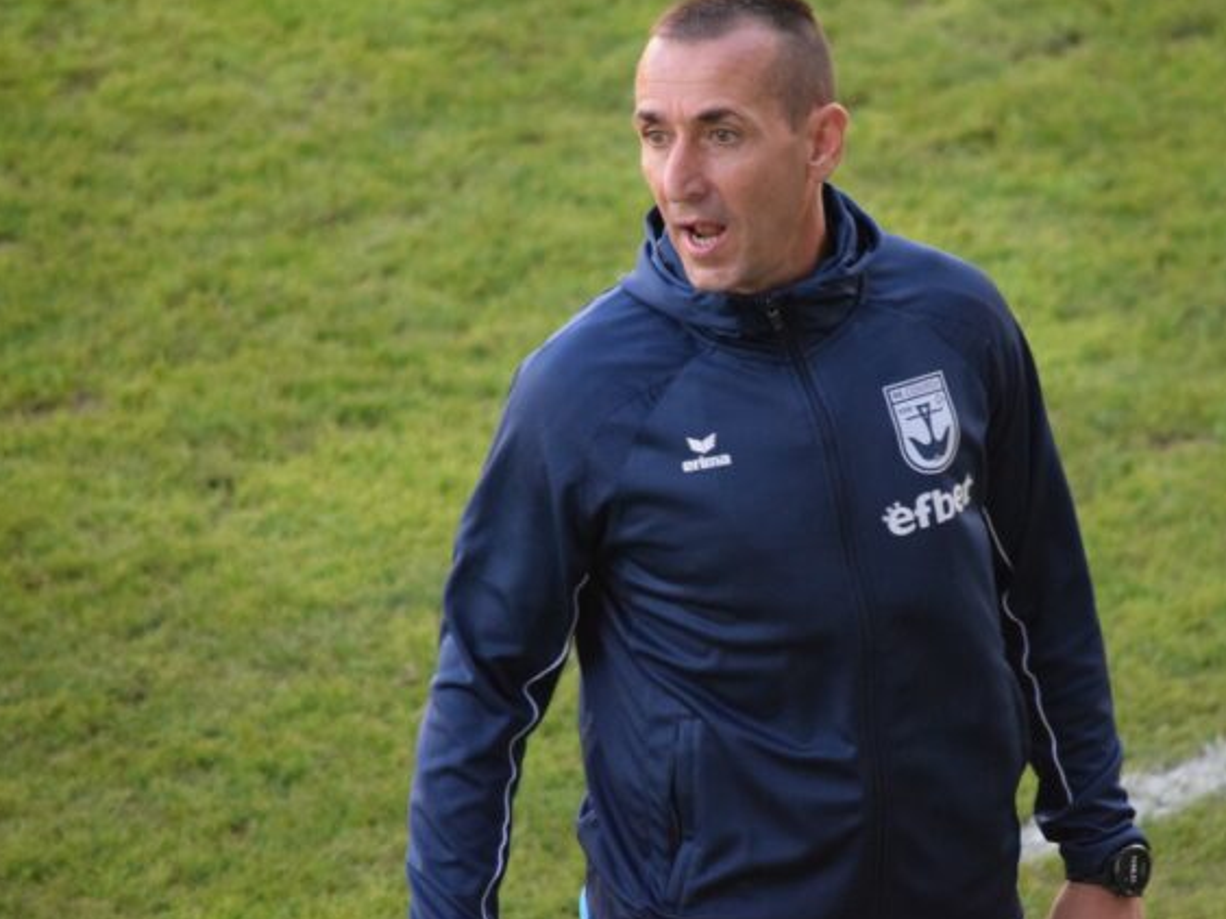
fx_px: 18944
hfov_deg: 3.7
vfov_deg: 2.8
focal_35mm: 535
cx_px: 745
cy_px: 497
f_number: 5.6
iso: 3200
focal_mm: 300
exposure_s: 1/500
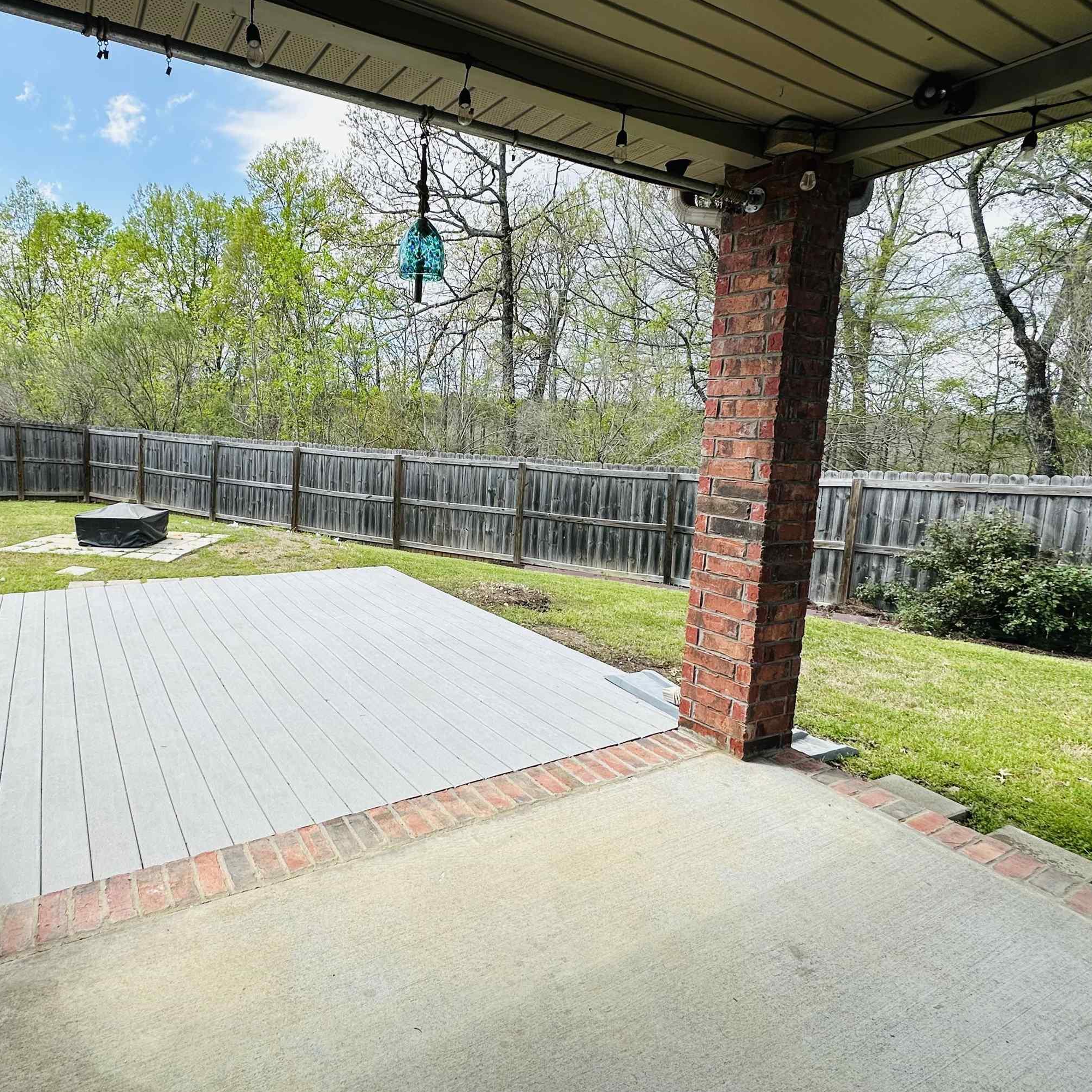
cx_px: 401
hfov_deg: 76.1
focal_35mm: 19
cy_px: 497
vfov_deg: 77.5
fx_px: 678
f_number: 2.2
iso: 40
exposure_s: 1/1159
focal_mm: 2.22
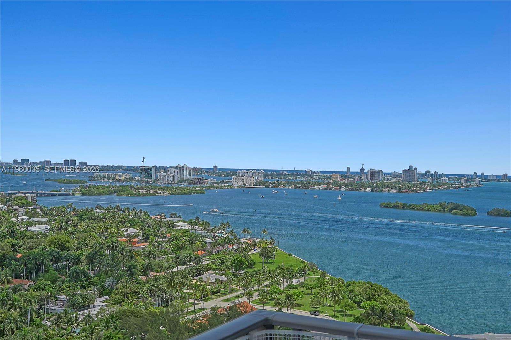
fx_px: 639
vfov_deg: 29.9
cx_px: 256
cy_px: 170
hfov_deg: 43.6
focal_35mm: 45
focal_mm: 30
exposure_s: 1/500
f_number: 10
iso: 250
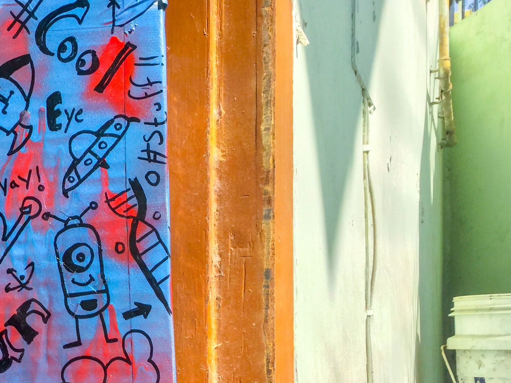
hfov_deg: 30.2
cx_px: 43
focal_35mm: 61
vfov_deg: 23.4
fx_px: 900
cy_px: 343
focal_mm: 3.3
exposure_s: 1/750
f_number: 2.4
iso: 25
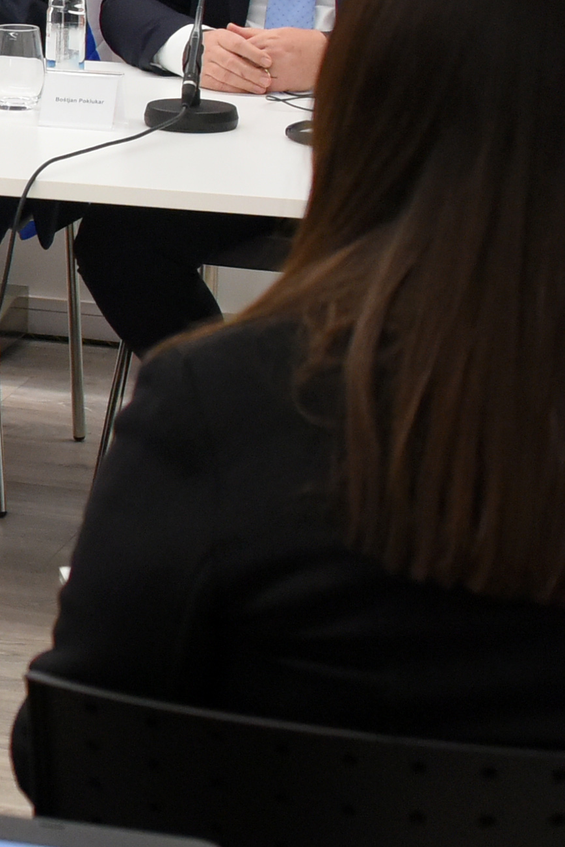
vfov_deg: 14.1
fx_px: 3389
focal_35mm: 144
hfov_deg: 8.7
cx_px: -738
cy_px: 85
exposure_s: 1/200
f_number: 4
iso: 2000
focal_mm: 34
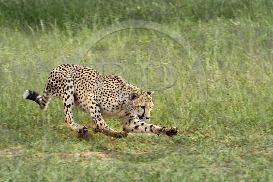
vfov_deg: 6.9
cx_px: 136
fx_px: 1516
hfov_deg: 10.3
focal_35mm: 200
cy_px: 91
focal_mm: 200
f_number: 8
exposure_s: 1/500
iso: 400
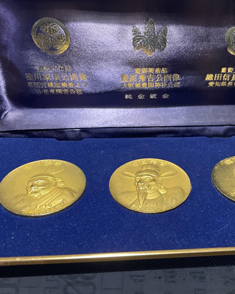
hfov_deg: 39.7
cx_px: 153
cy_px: 140
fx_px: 322
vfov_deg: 49.1
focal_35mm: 37
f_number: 1.6
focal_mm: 4.2
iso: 200
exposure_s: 1/60
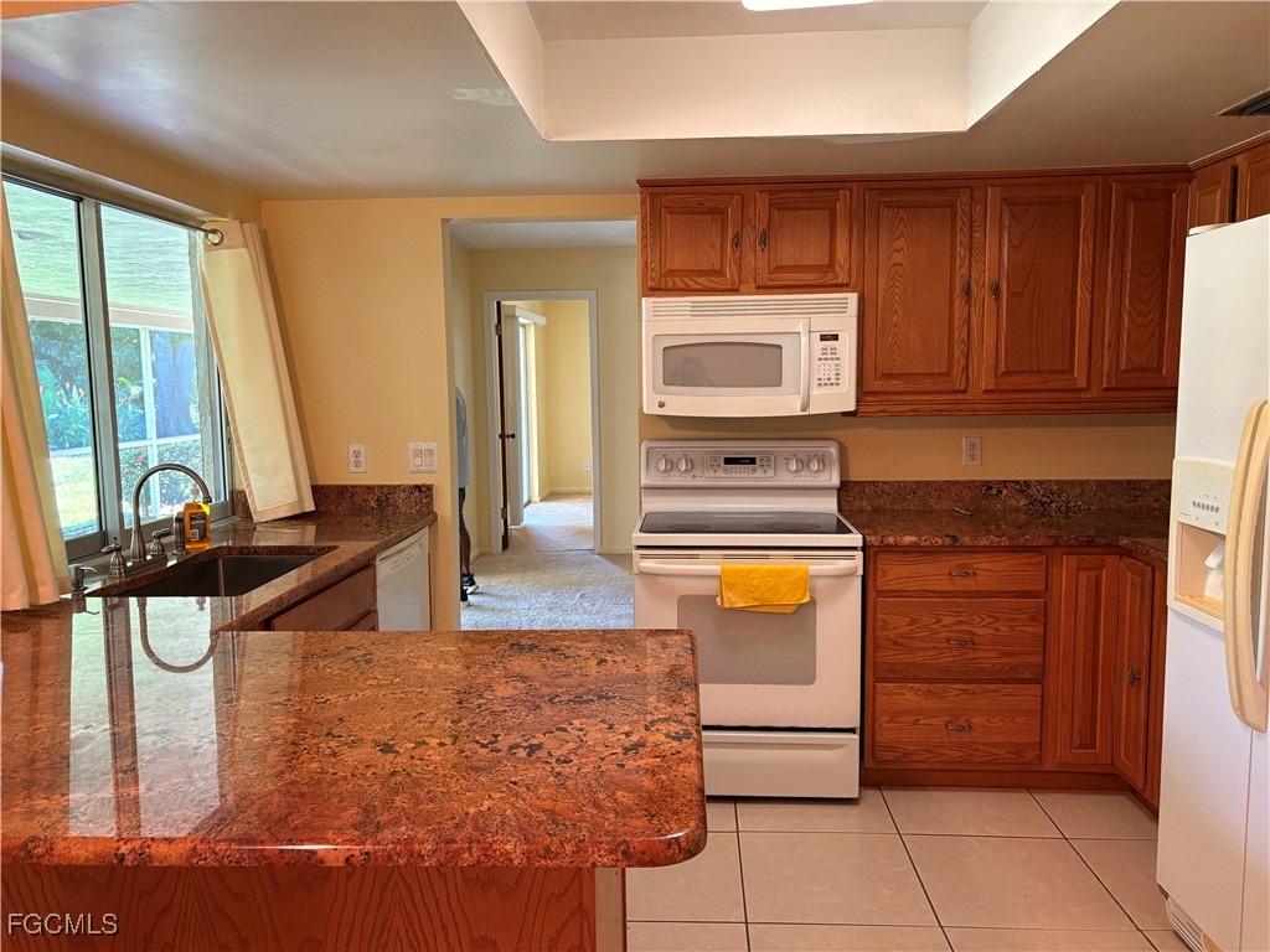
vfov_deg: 53.1
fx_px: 954
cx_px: 635
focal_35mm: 26
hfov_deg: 67.3
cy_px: 476
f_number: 1.6
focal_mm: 5.96
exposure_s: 1/60
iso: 200
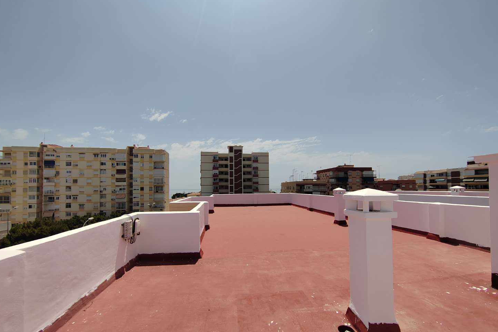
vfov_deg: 80.9
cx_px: 248
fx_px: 194
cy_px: 184
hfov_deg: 104.3
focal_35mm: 14
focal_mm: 2.16
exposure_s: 1/2200
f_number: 2.2
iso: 100
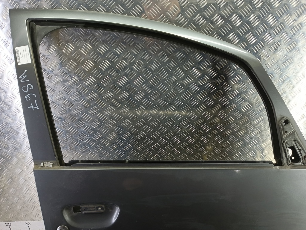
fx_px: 203
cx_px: 153
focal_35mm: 23
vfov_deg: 58.9
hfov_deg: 73.9
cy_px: 115
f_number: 1.6
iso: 198
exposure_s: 1/50
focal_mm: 4.11
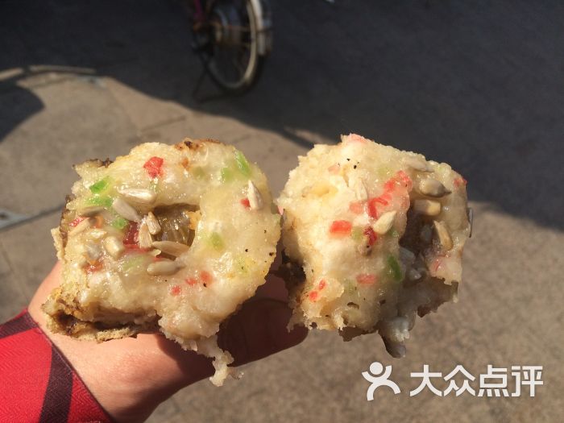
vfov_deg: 48.2
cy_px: 212
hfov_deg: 61.7
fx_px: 472
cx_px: 282
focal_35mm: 29
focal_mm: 4.15
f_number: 2.2
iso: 32
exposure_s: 1/1786
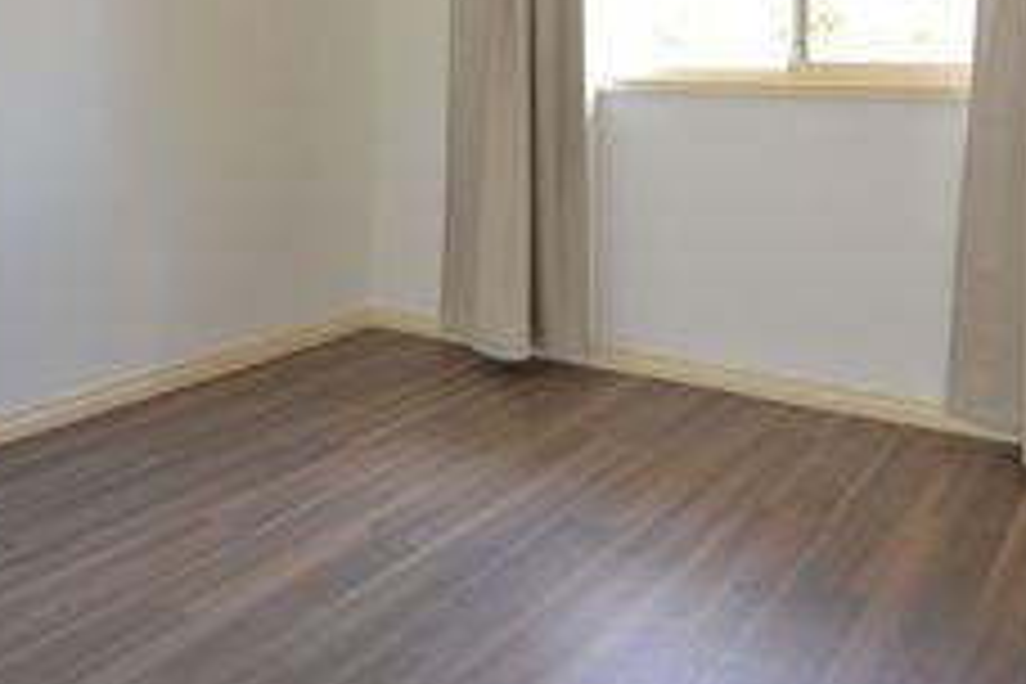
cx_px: 702
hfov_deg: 54.4
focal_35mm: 34
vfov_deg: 35.6
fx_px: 970
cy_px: 20
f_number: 4.2
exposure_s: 1/80
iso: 400
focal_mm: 11
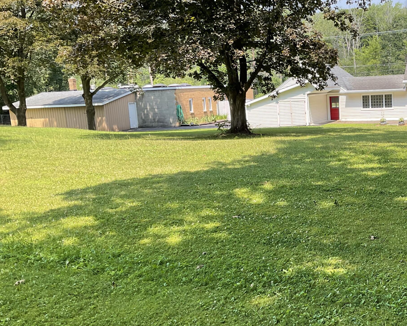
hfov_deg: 37.8
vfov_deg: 32.1
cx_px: 337
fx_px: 566
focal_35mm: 47
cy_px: 169
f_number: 1.8
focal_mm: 3
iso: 16
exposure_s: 1/409
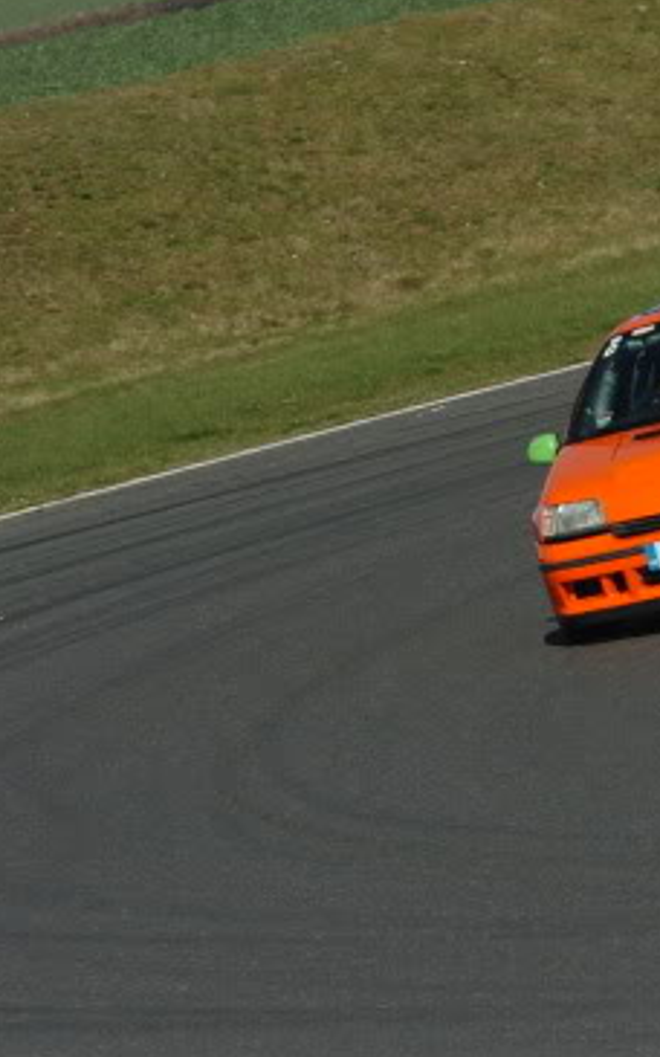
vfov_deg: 3.9
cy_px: 476
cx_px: 769
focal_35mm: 534
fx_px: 15374
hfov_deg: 2.5
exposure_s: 1/320
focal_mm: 200
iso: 250
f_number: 13
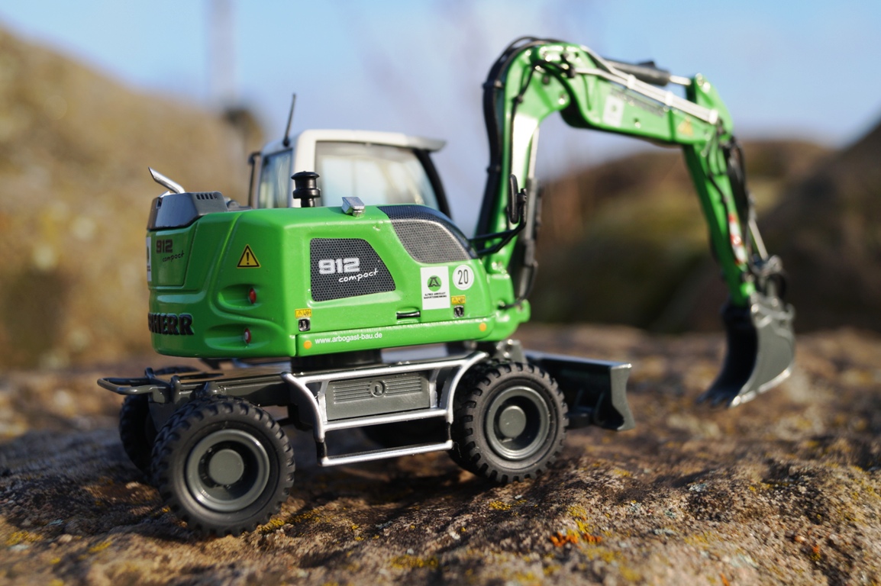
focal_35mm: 52
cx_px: 440
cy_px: 293
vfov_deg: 25.7
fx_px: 1284
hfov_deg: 37.9
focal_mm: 35
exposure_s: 1/250
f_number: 5.6
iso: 100
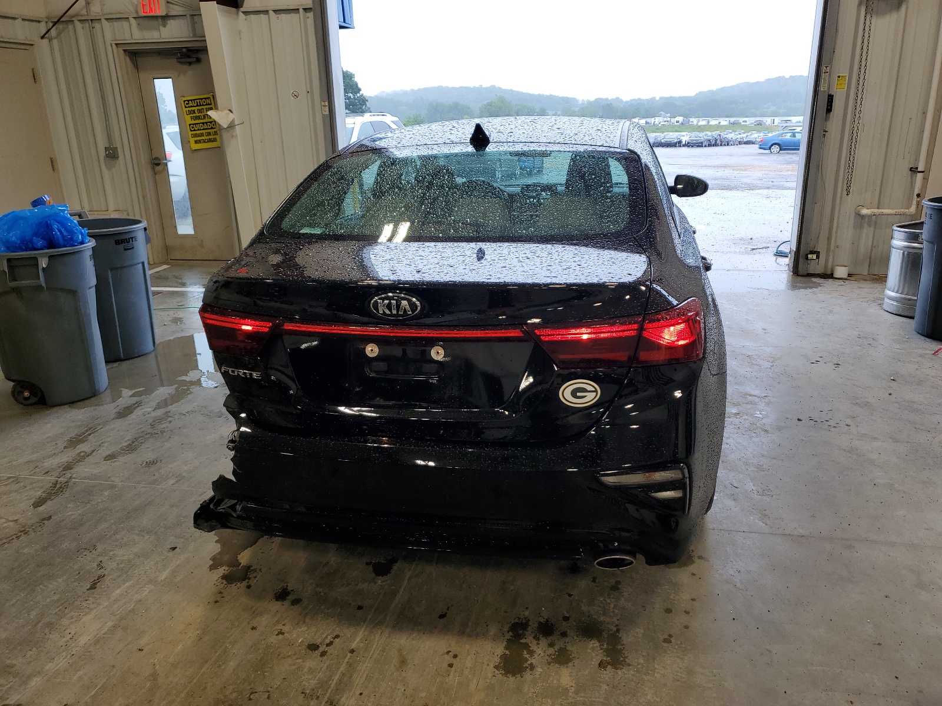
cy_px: 353
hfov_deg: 67.3
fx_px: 708
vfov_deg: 53.1
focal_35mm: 26
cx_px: 471
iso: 52
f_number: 1.5
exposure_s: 1/120
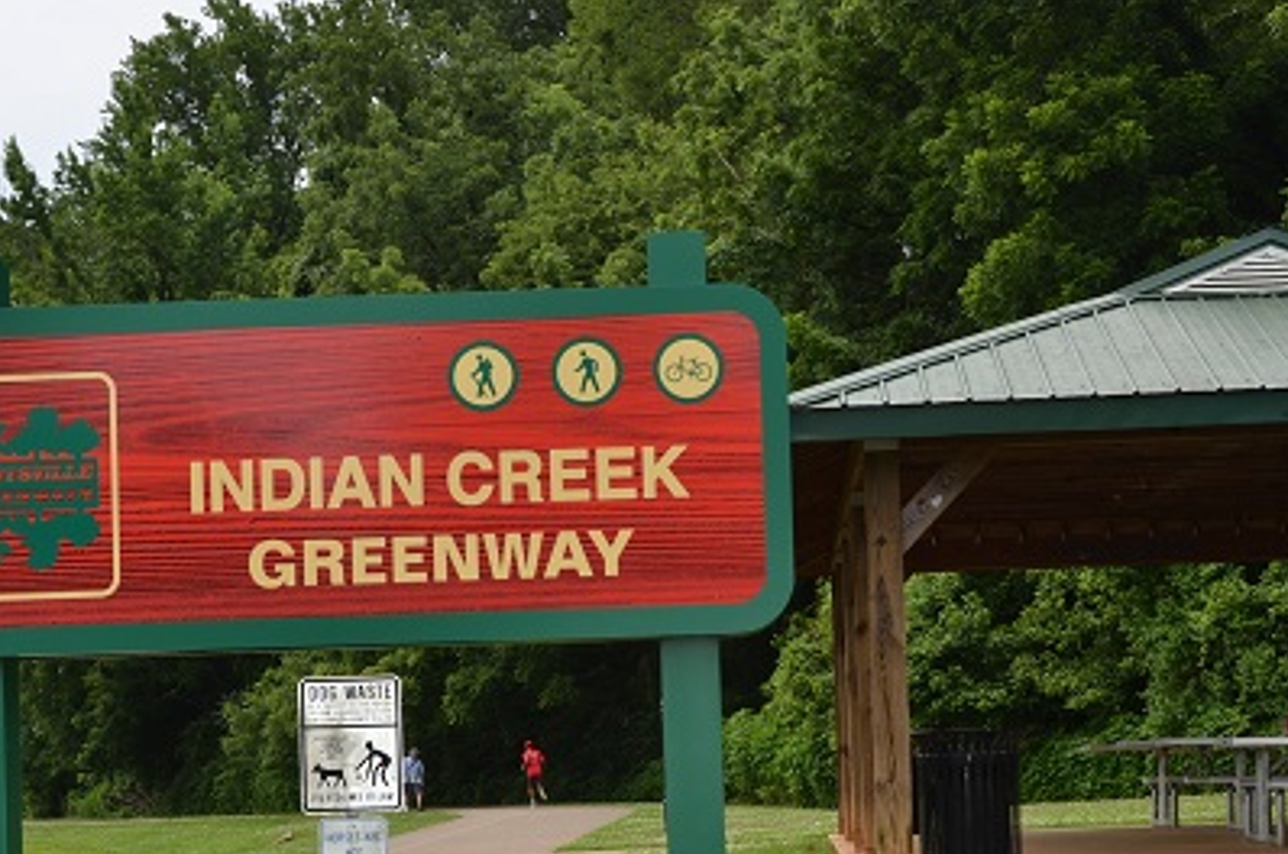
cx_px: 689
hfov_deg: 26.0
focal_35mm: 78
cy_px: 563
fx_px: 2786
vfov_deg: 17.4
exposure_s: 1/250
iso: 100
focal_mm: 28
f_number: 7.1
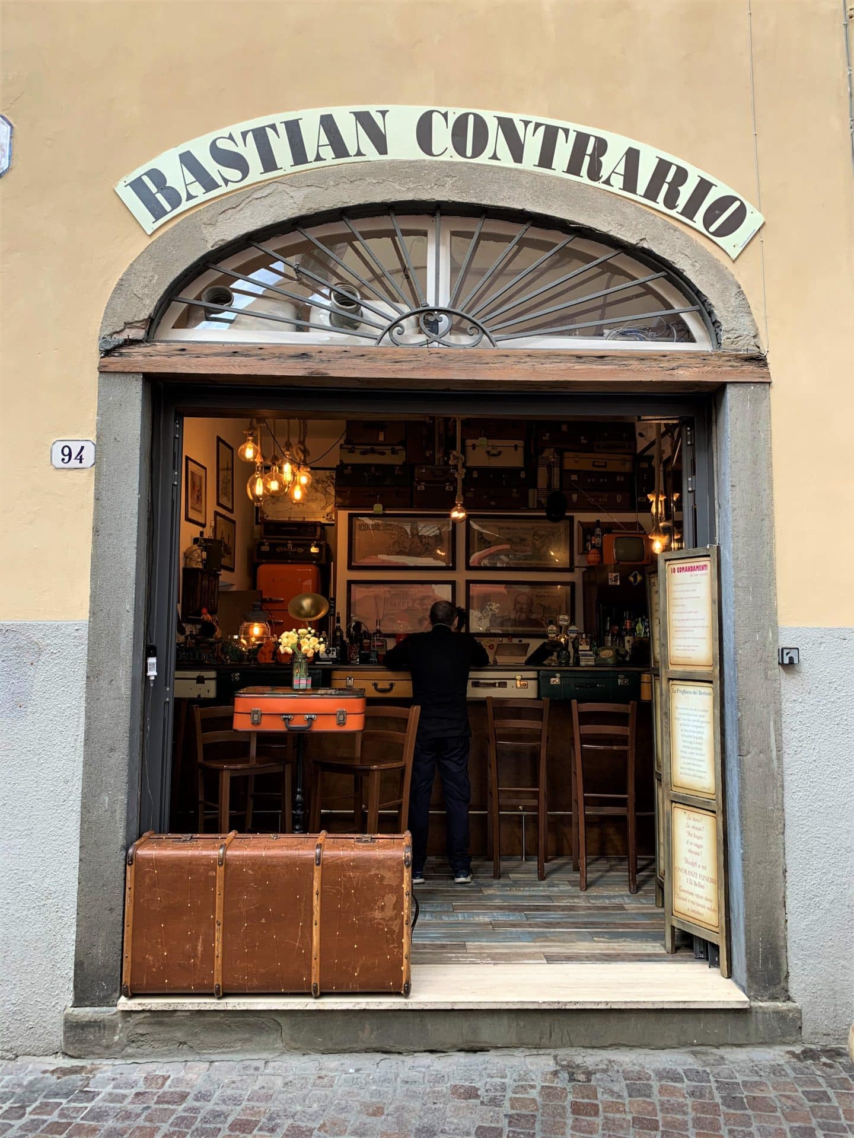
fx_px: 855
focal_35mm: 26
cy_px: 569
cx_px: 427
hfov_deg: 53.1
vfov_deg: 67.3
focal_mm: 4.25
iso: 32
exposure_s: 1/122
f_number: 1.8
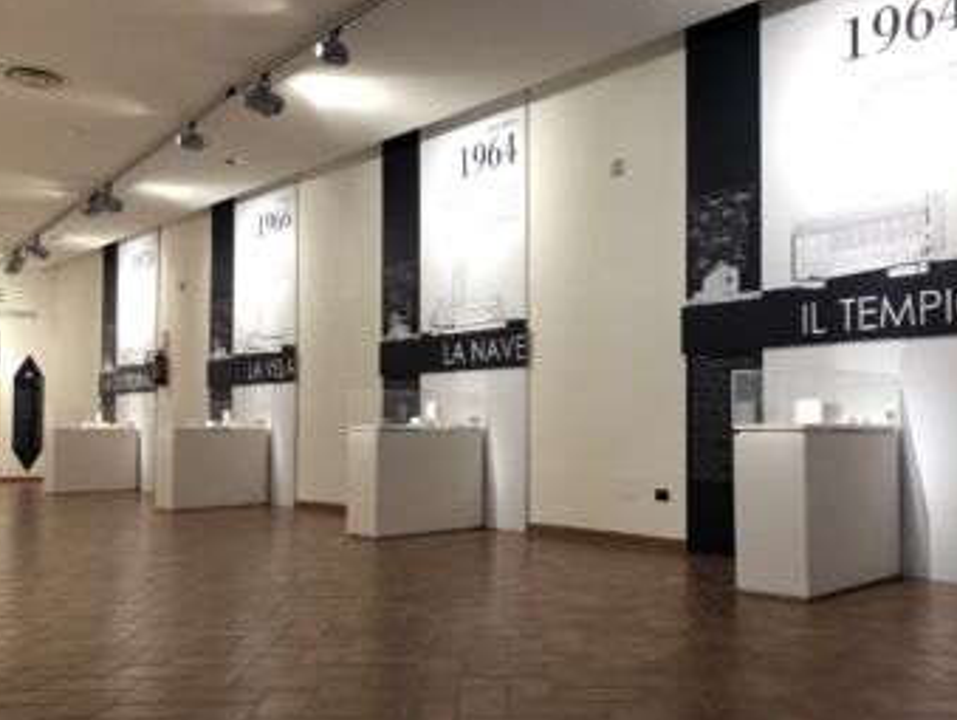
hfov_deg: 55.2
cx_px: 519
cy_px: 409
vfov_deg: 42.9
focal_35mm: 33
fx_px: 913
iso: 50
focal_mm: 3.99
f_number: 1.8
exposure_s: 1/17
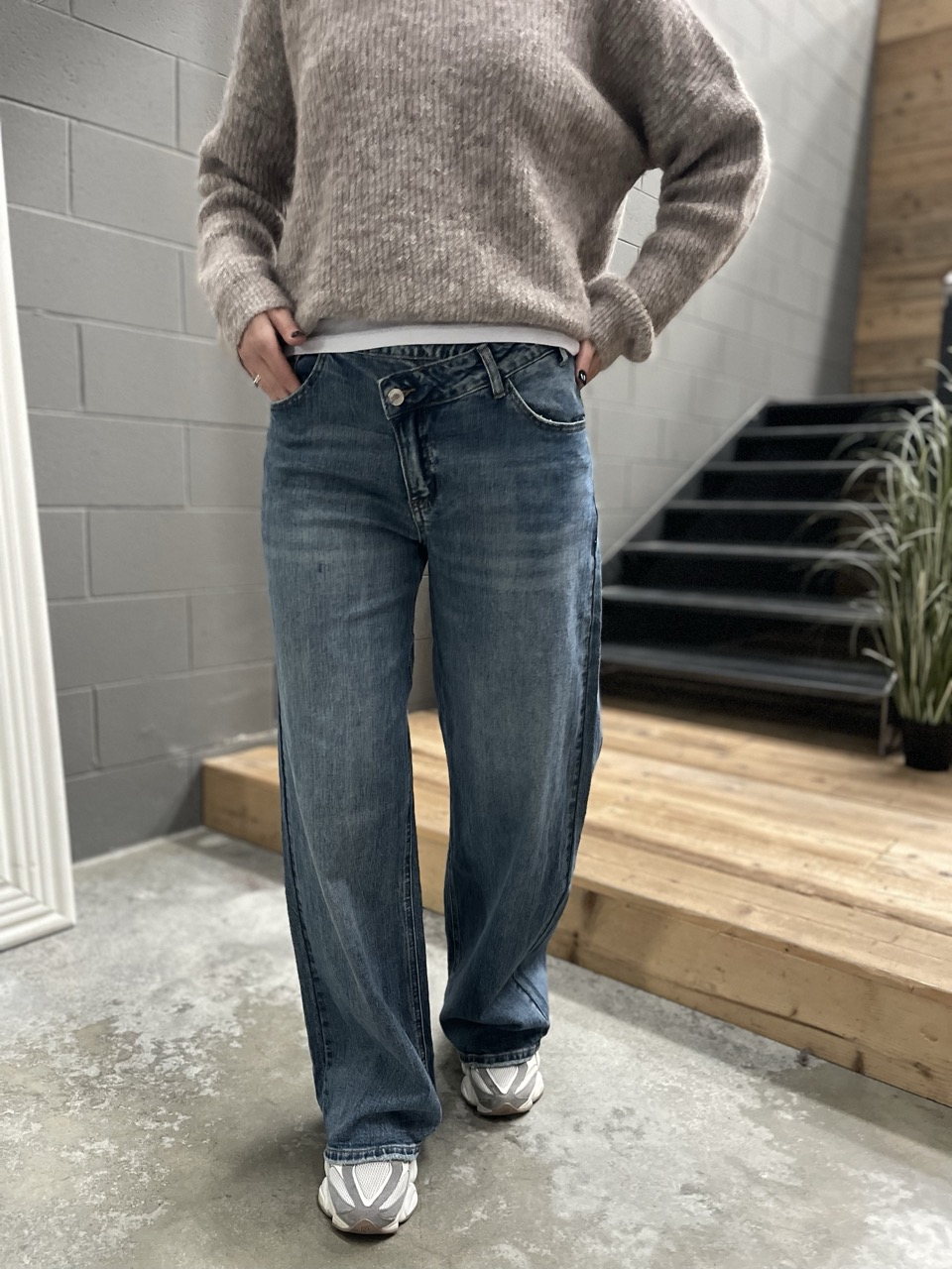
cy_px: 634
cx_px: 476
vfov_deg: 67.3
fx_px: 953
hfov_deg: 53.1
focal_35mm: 26
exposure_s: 1/38
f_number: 1.6
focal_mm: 5.1
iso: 640
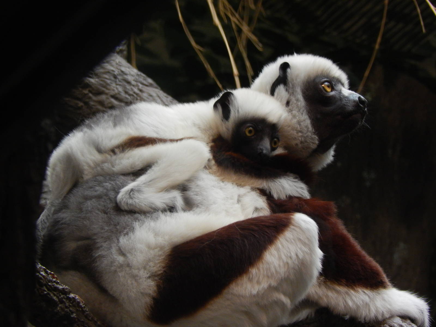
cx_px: 218
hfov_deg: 5.1
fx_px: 4887
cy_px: 164
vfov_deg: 3.8
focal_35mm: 388
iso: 400
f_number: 5.7
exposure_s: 1/50
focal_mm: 69
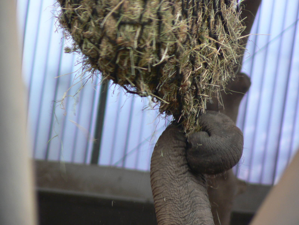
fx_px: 3731
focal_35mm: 432
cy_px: 112
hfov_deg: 4.6
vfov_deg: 3.4
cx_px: 150
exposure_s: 1/30
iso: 125
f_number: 3.3
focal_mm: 72
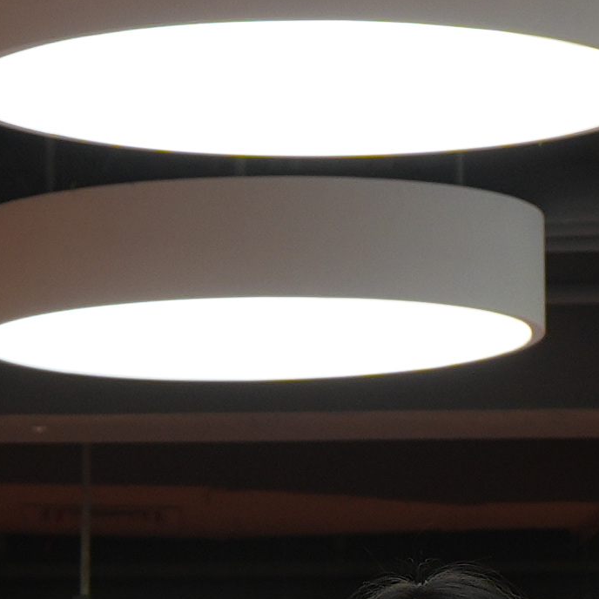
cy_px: 1165
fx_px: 6066
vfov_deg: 5.5
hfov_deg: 5.6
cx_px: -97
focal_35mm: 310
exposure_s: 1/80
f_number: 3.5
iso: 100
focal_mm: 27
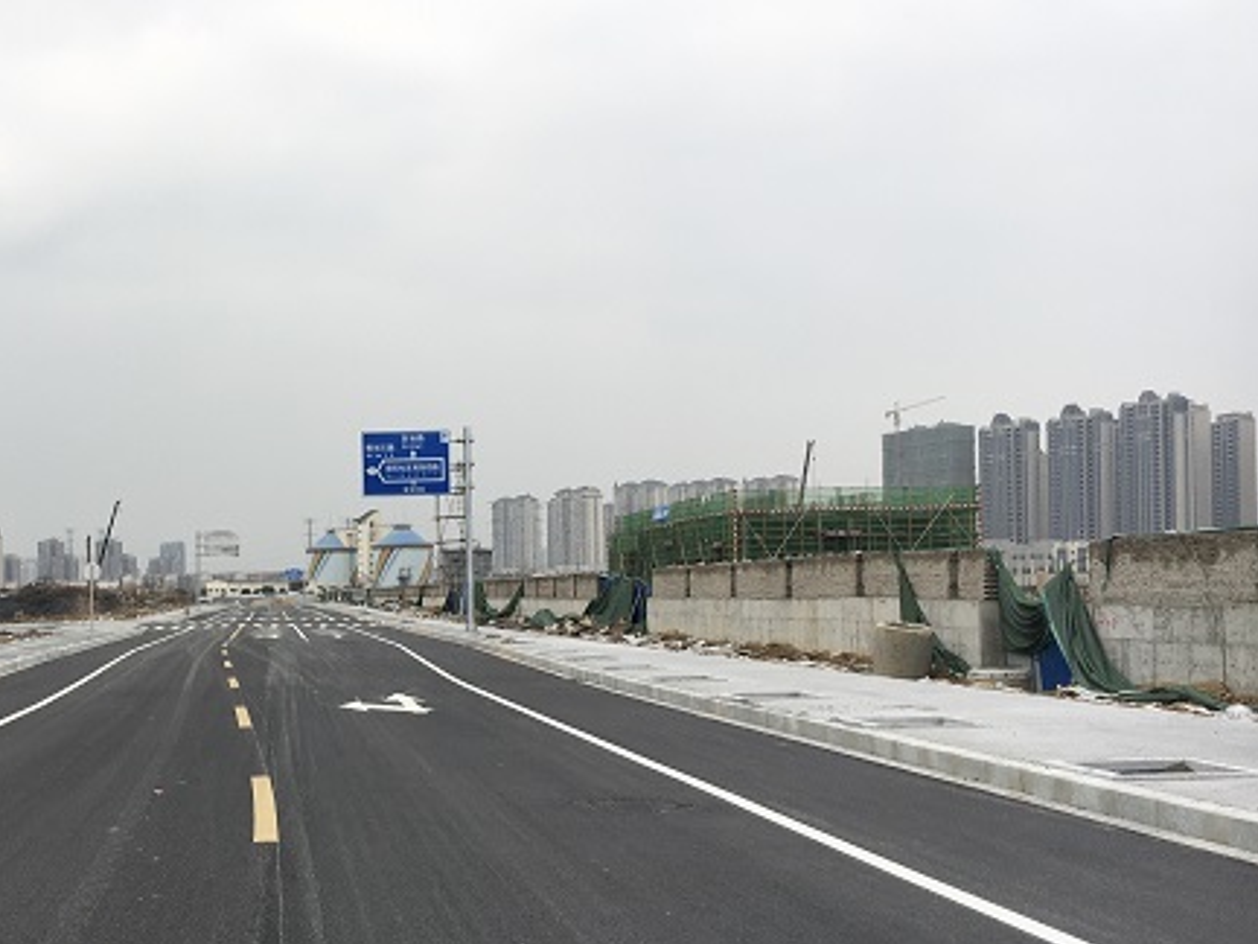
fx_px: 1708
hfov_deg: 39.2
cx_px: 291
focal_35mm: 47
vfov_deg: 30.7
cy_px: 599
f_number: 2.2
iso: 25
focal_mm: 4.15
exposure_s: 1/610
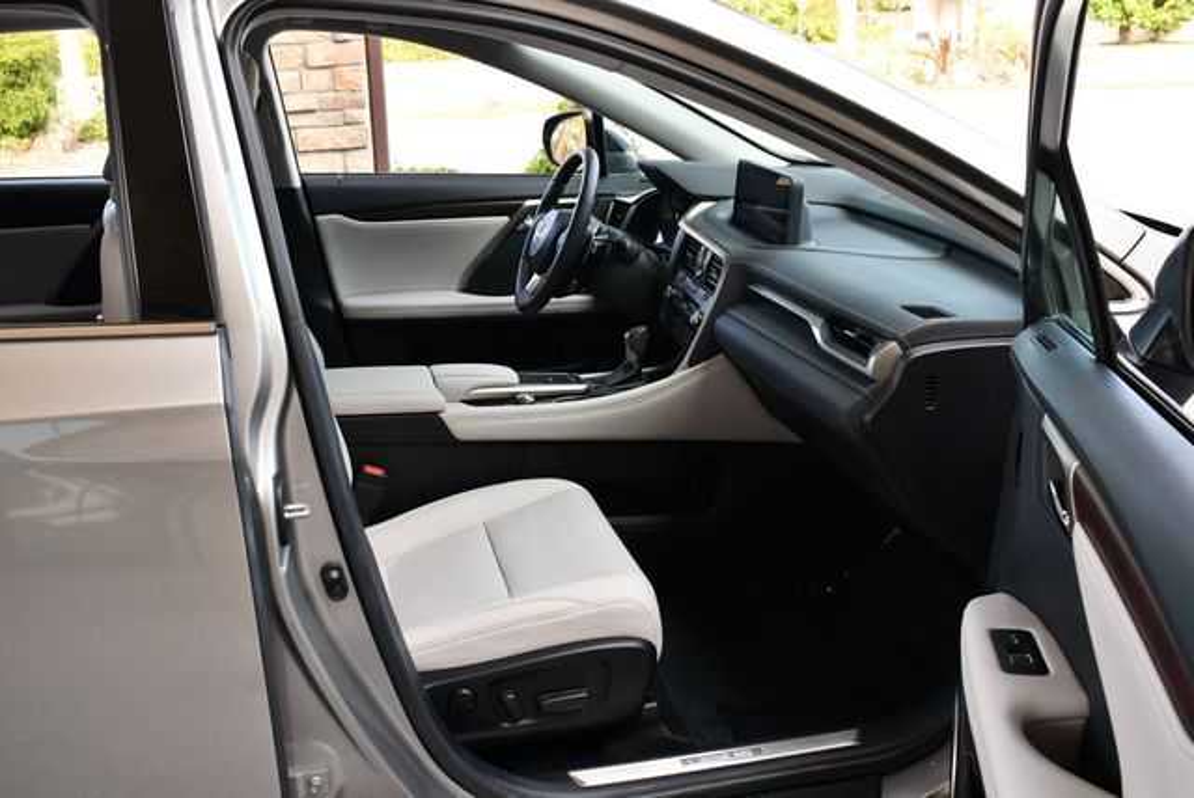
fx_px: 1195
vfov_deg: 36.9
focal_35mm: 36
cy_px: 399
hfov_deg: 53.1
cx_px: 597
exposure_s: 1/250
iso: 400
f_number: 4.5
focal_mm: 18
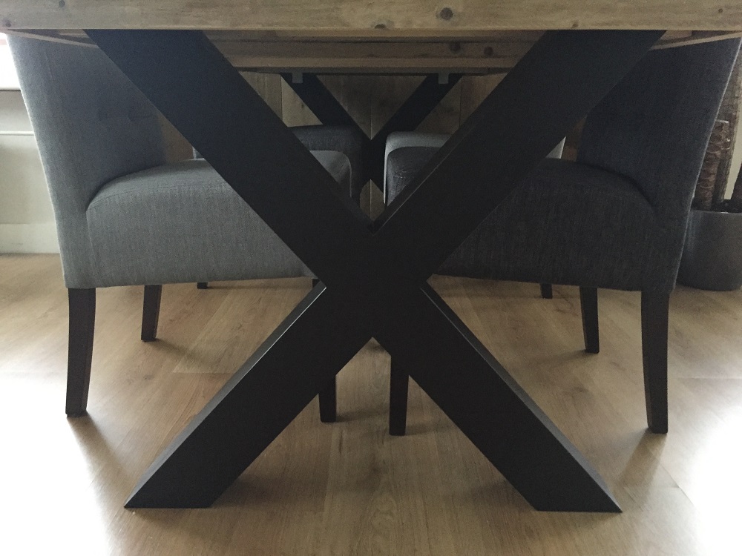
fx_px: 622
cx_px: 371
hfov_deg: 61.7
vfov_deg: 48.2
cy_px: 278
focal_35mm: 29
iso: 320
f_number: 2.2
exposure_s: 1/17
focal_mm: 4.15
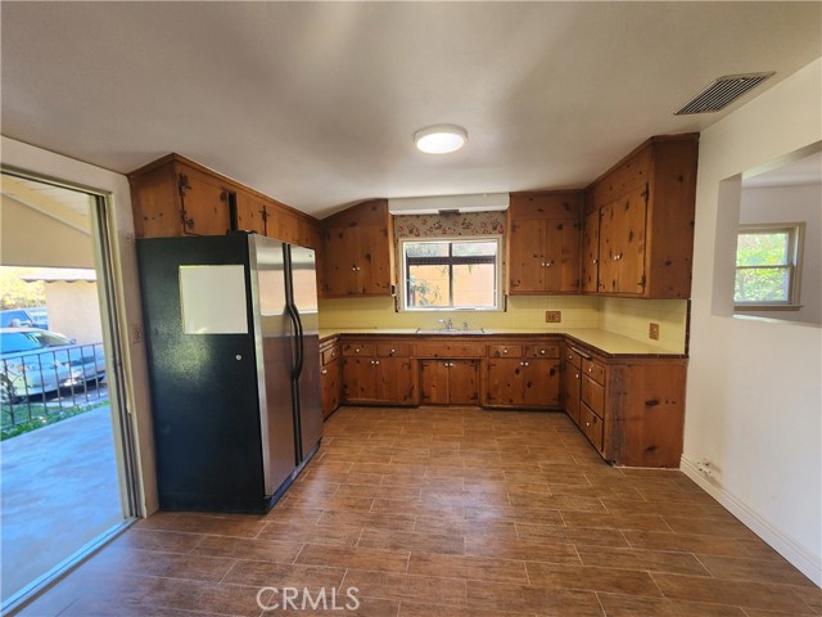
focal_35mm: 13
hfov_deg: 106.2
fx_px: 309
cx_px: 411
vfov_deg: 89.9
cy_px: 308
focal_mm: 2.2
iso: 160
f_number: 2.2
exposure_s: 1/60
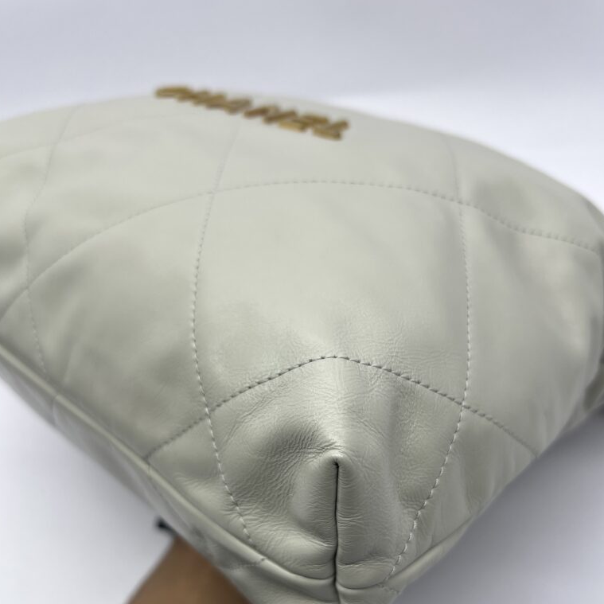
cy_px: 388
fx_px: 612
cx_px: 300
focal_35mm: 31
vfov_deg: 51.8
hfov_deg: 52.5
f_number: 1.5
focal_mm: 5.7
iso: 40
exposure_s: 1/192
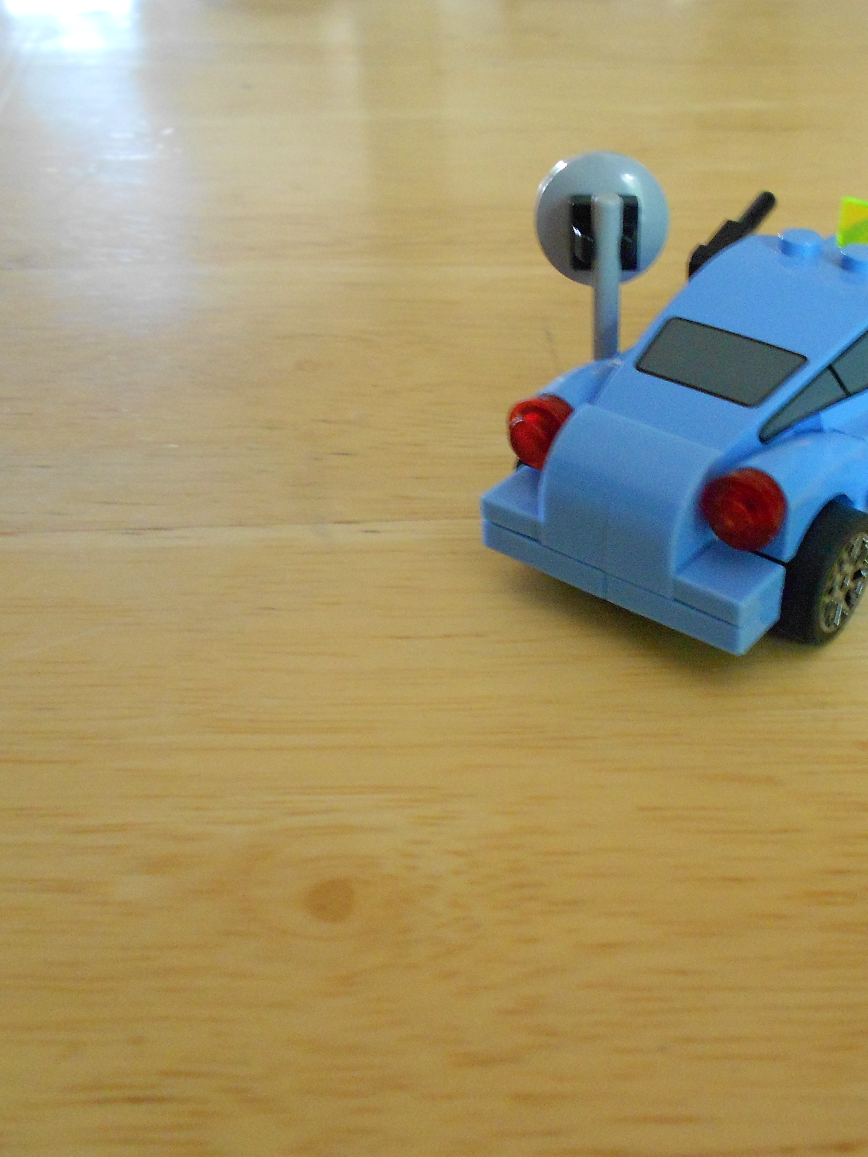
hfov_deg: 39.7
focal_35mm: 35
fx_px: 1170
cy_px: 575
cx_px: 644
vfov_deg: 52.6
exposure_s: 1/8
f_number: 3.2
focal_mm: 4.6
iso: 500
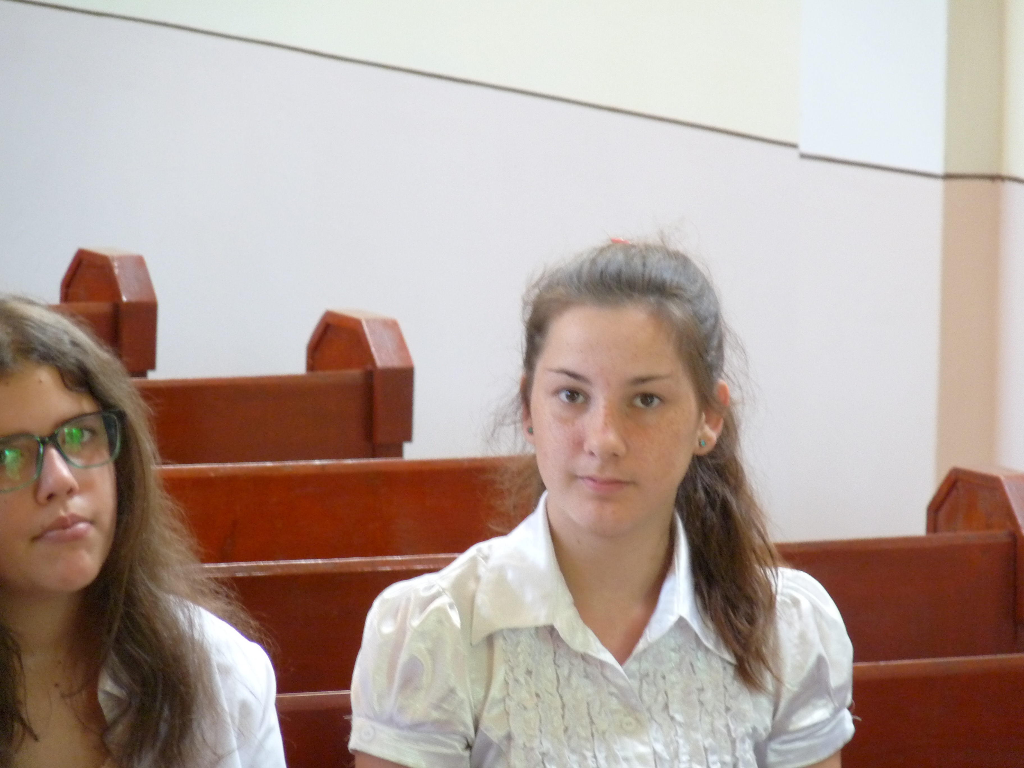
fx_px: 8579
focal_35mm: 290
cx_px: 512
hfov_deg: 6.8
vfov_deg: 5.1
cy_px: 384
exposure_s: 1/20
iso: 400
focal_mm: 51.5
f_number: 3.7
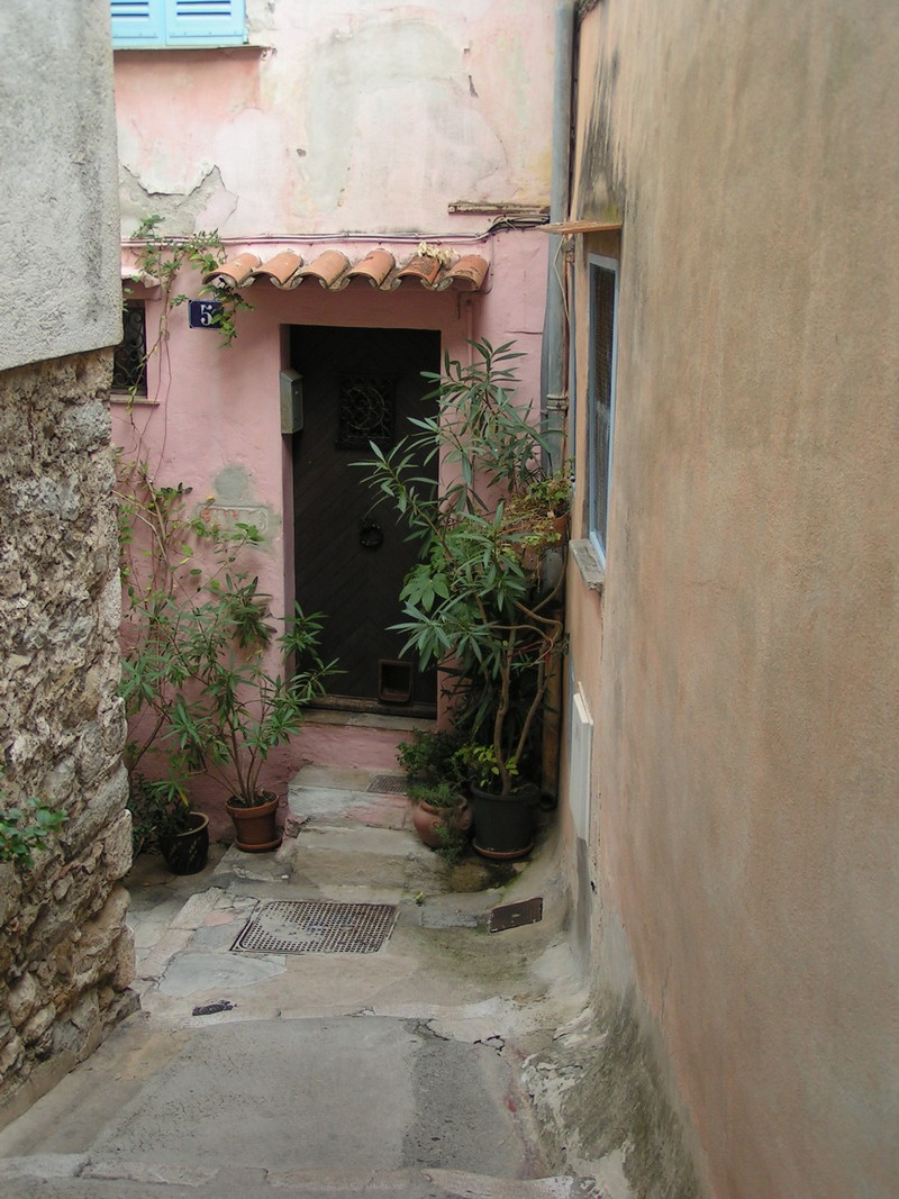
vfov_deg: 42.1
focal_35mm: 45
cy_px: 600
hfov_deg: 32.2
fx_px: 1559
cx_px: 450
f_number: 2.8
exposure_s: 1/80
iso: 50
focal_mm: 6.9
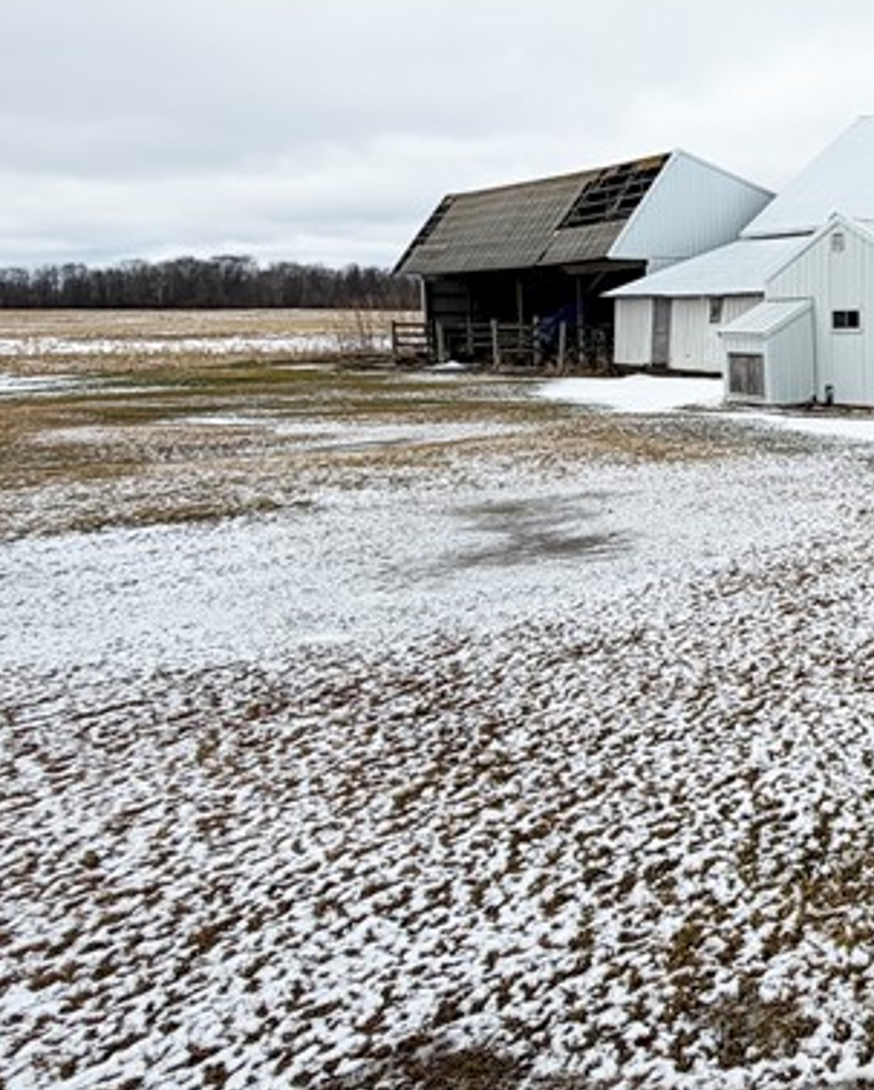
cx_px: 1056
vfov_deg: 48.4
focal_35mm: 37
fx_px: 1195
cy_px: 378
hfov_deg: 32.8
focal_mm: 2.22
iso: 20
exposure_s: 1/1105
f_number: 2.2
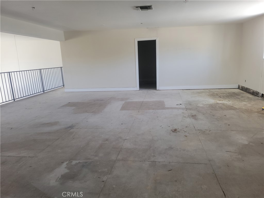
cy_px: 99
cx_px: 132
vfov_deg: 53.1
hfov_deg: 67.3
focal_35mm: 26
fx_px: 198
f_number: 1.8
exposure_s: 1/60
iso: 64
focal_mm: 5.4
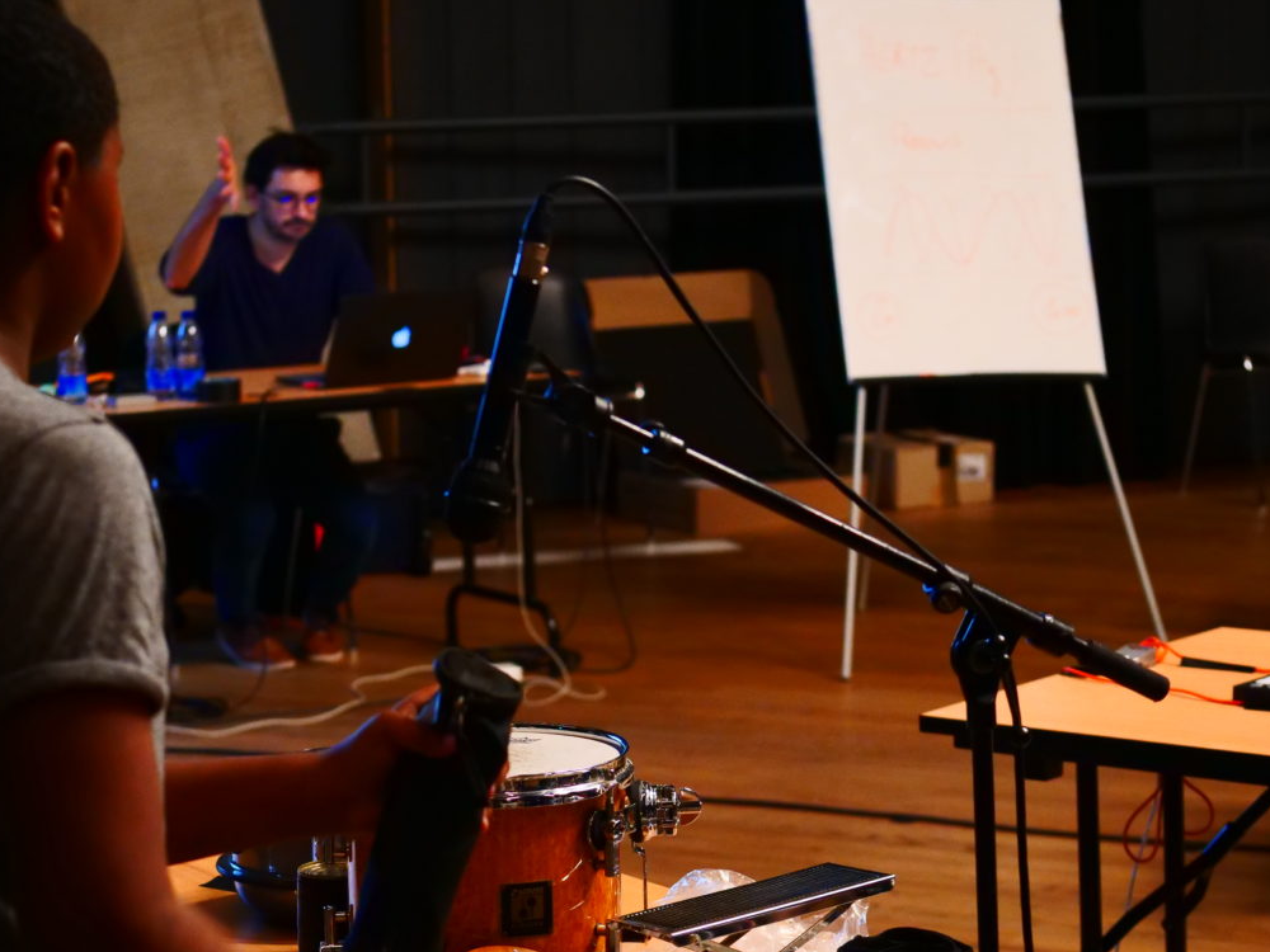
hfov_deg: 18.7
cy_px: 591
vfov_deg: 14.1
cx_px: 450
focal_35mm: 105
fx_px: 3852
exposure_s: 1/40
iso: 1600
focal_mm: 35
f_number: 2.8
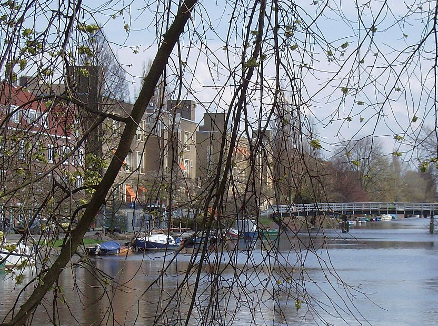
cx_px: 229
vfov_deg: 11.1
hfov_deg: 14.9
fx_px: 1679
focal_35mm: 133
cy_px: 200
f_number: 7.8
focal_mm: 18
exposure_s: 1/286
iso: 100
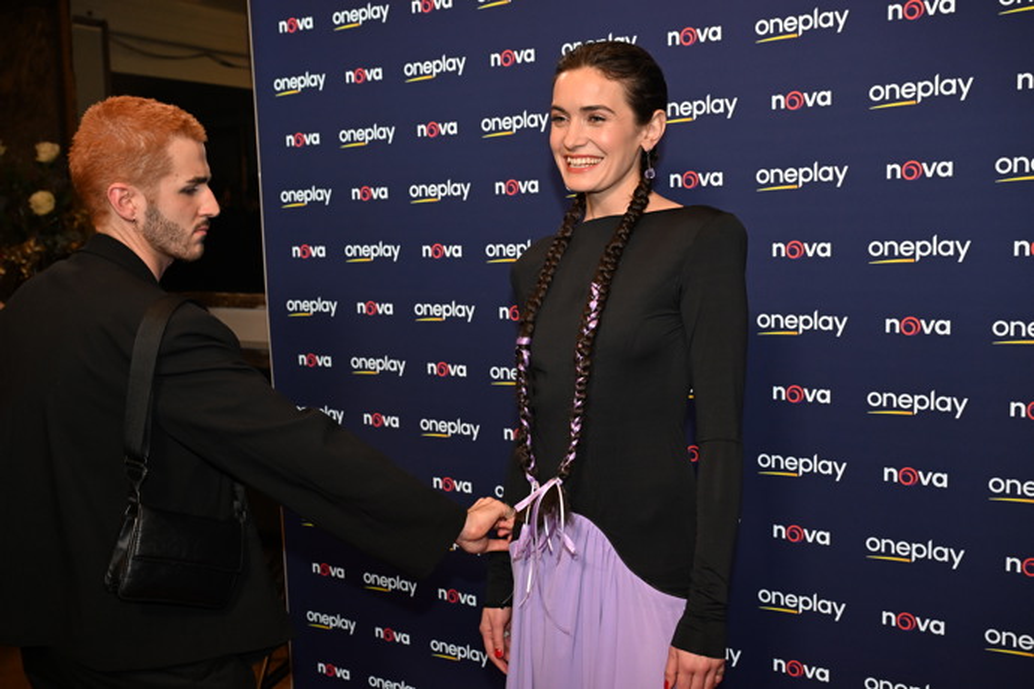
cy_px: 344
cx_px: 517
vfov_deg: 35.1
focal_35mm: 38
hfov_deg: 50.7
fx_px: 1091
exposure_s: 1/250
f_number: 5.6
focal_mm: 38
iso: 1600
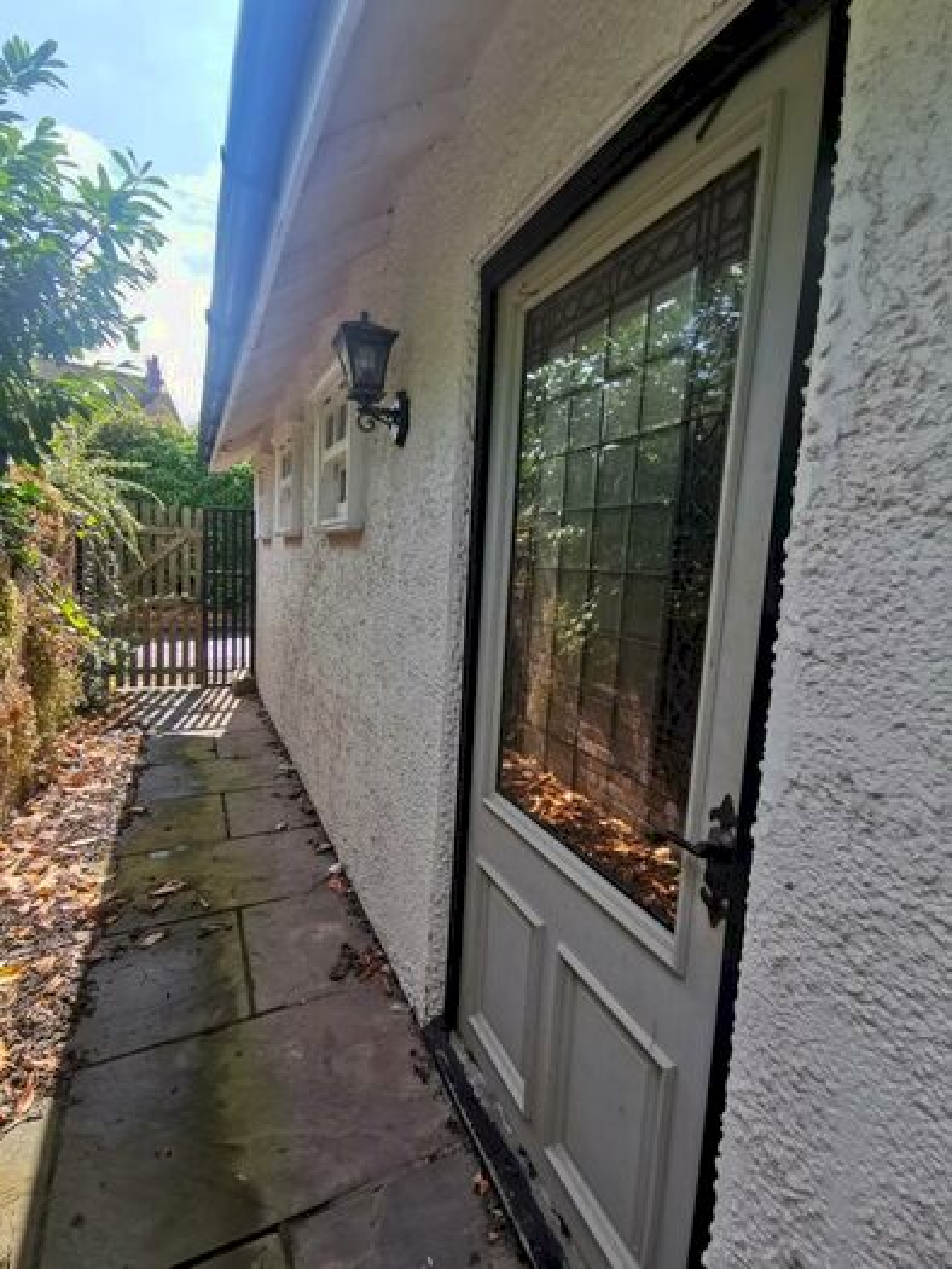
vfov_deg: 94.5
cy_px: 634
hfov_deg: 78.1
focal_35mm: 16
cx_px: 476
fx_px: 586
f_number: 2.2
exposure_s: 1/394
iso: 50
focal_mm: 2.35
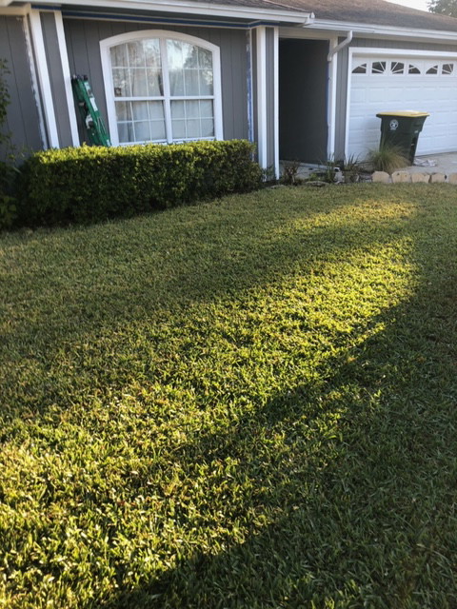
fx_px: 493
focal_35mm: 28
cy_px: 304
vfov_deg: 63.4
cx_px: 228
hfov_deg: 49.7
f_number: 1.8
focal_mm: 3.99
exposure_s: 1/165
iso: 20
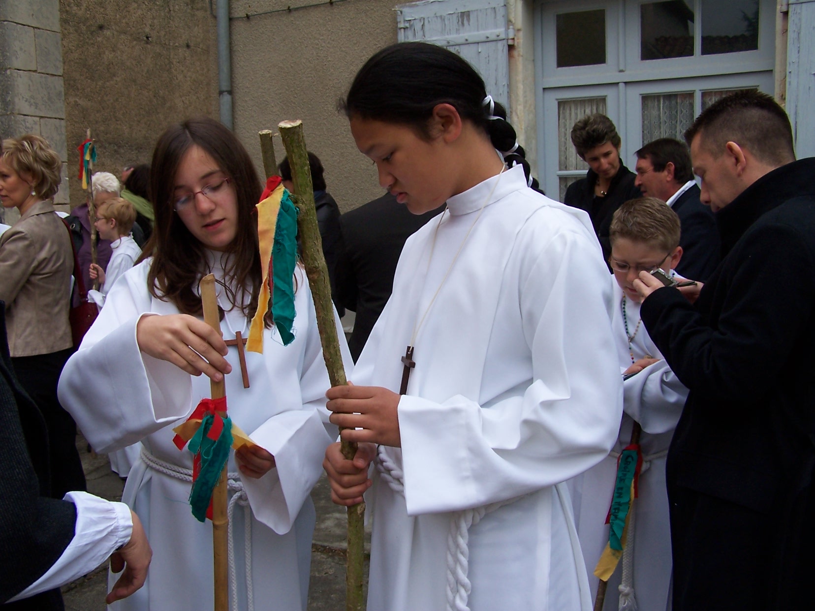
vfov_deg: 37.7
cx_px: 408
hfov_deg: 49.0
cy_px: 306
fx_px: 895
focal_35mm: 38
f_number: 4
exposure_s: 1/350
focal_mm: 6.3
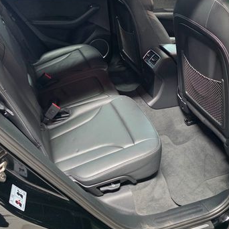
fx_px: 284
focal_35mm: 38
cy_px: 89
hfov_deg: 43.8
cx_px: 125
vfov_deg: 43.6
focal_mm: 6.3
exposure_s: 1/120
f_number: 1.7
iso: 1600
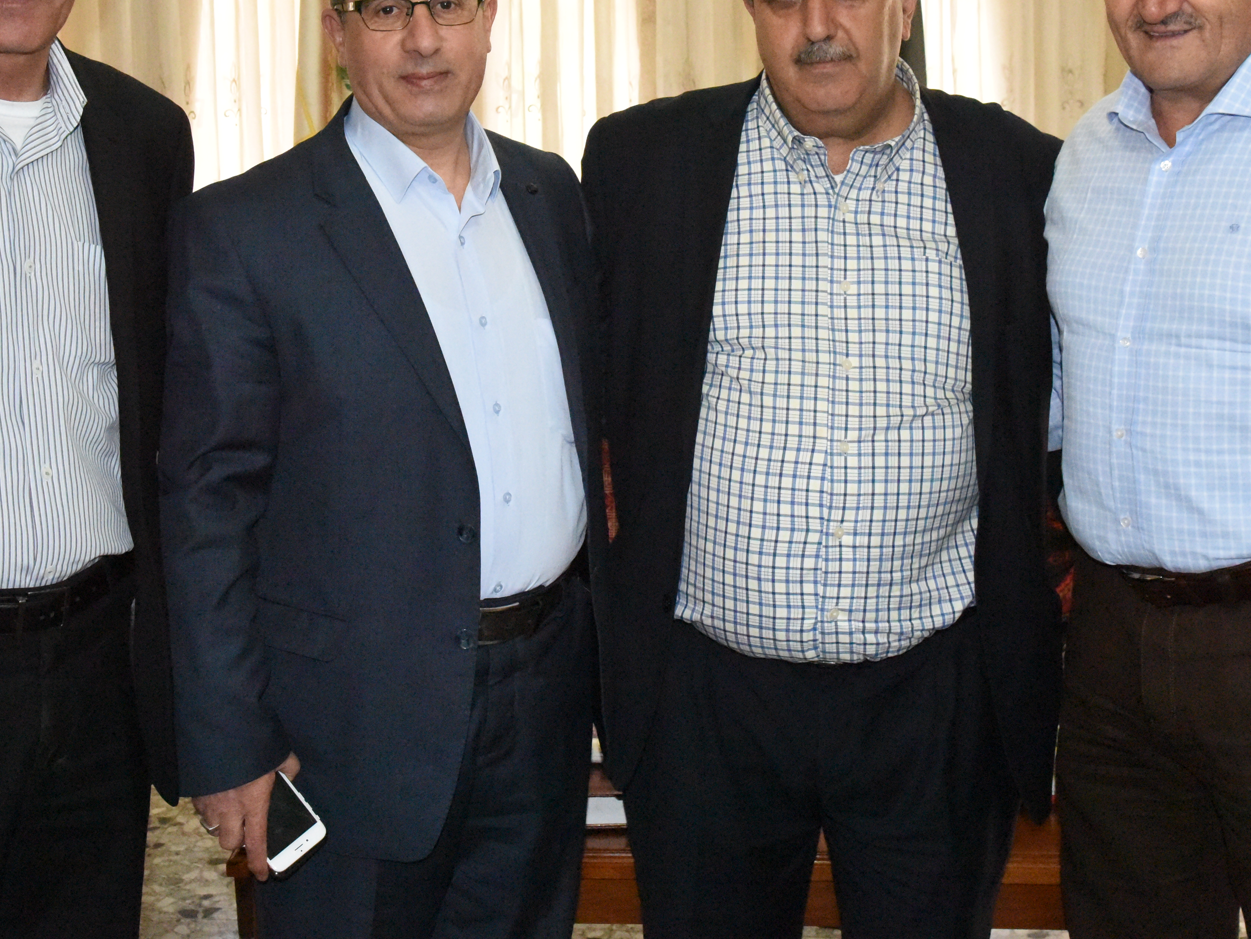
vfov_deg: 24.2
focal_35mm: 60
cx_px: 568
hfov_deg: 32.2
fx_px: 2168
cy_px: 277
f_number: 10
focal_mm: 38
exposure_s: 1/250
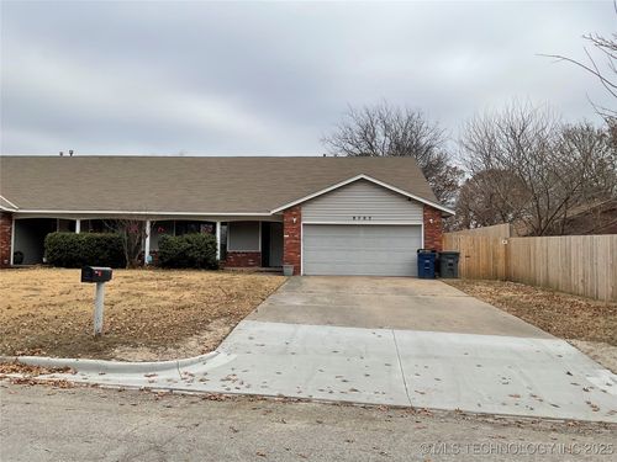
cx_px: 308
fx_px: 517
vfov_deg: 48.2
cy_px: 231
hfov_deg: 61.7
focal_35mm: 29
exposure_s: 1/883
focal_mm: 3
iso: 16
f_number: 1.8
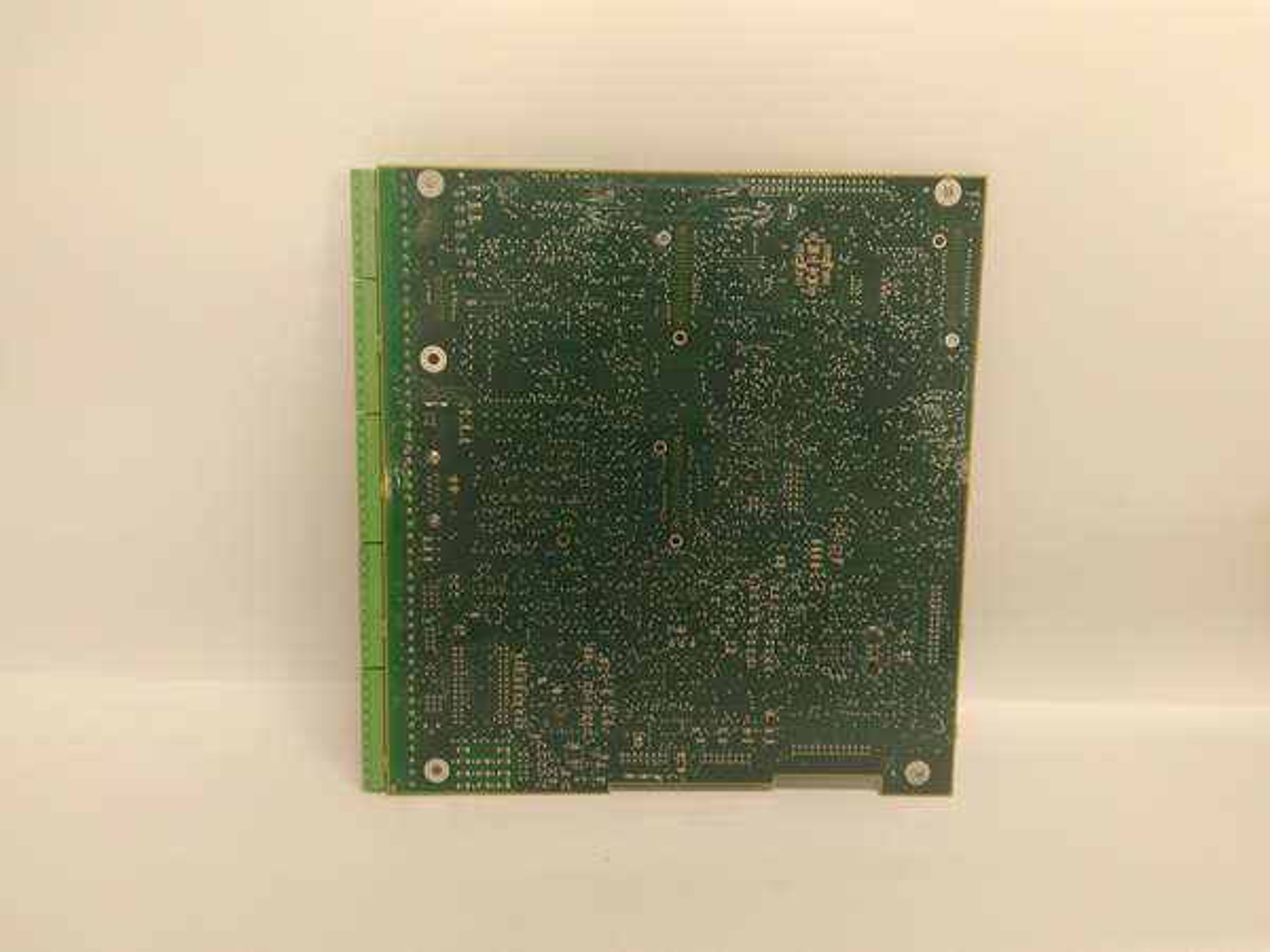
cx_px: 635
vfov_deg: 51.4
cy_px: 476
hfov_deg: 65.3
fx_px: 991
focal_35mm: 27
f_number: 2
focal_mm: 3.79
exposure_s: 1/33
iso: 144
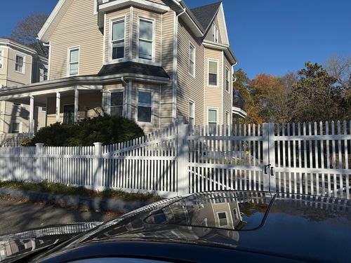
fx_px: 243
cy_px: 132
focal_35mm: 24
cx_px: 176
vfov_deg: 56.8
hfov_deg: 71.6
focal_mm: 6.76
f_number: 1.78
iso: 80
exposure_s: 1/8130
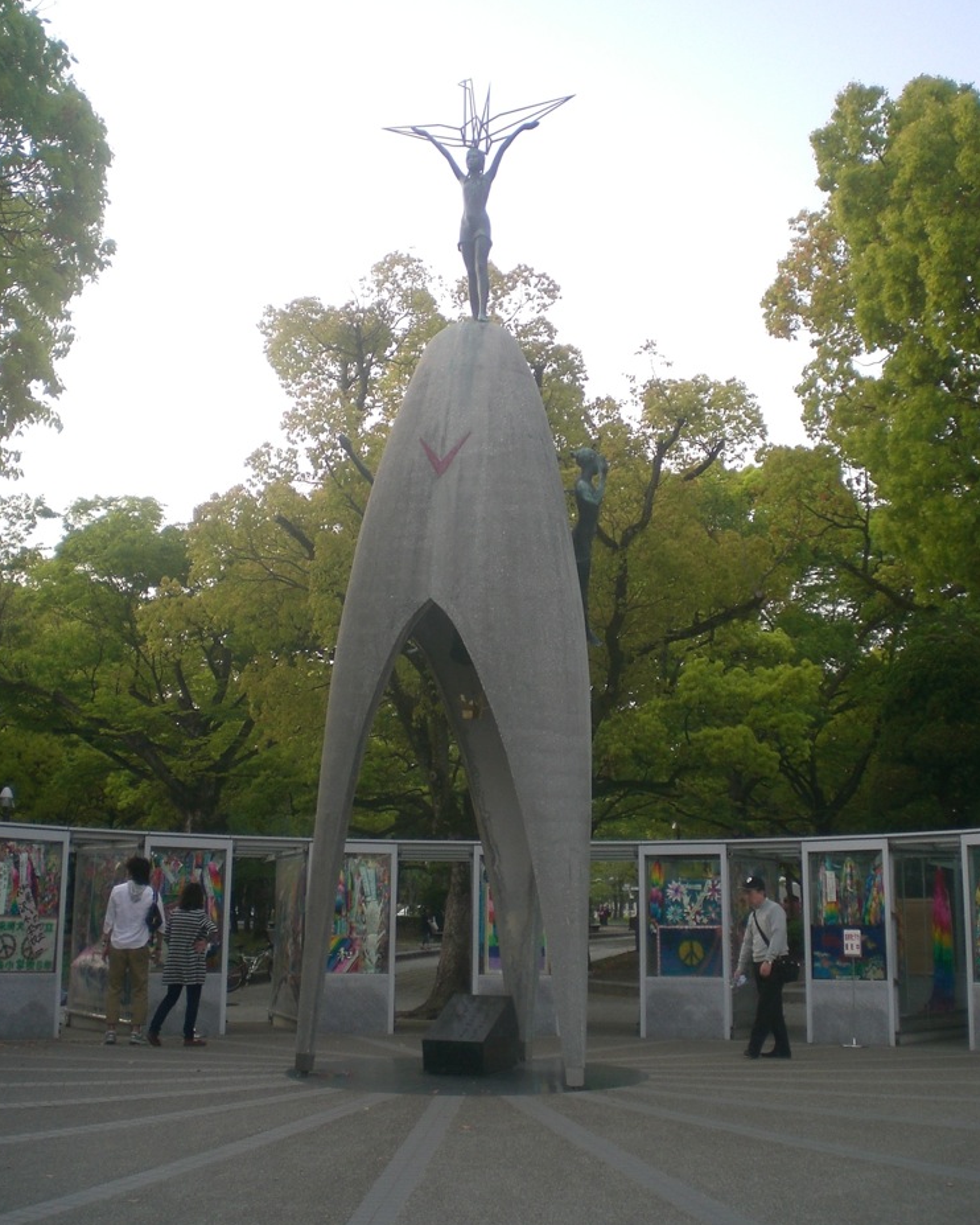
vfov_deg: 45.8
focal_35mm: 40
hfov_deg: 37.3
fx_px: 1450
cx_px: 489
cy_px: 592
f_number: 3.1
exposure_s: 1/125
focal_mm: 6.3
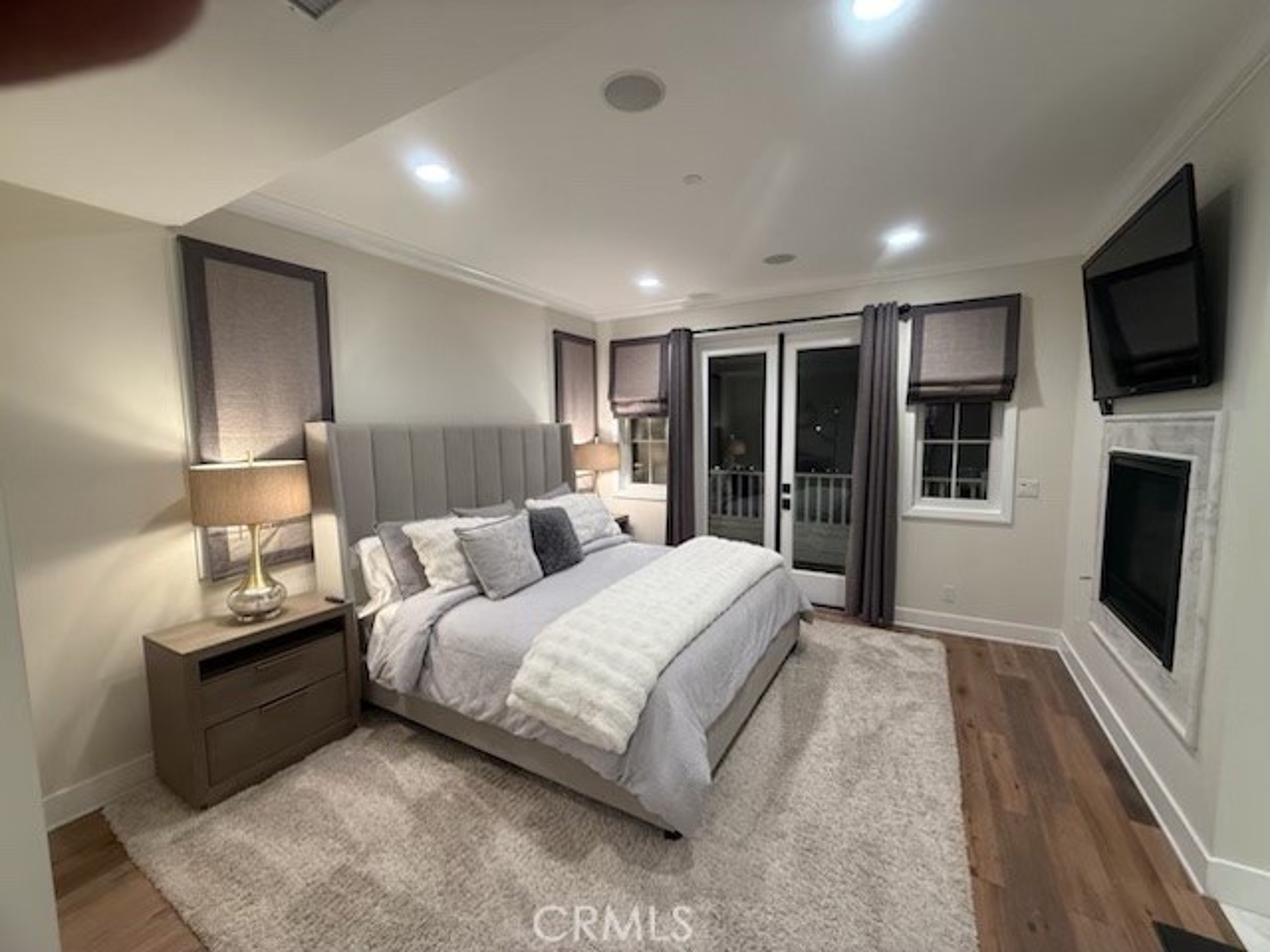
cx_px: 635
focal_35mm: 14
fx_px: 514
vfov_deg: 85.7
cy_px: 476
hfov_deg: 102.1
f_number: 2.2
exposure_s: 1/60
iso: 200
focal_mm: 2.22
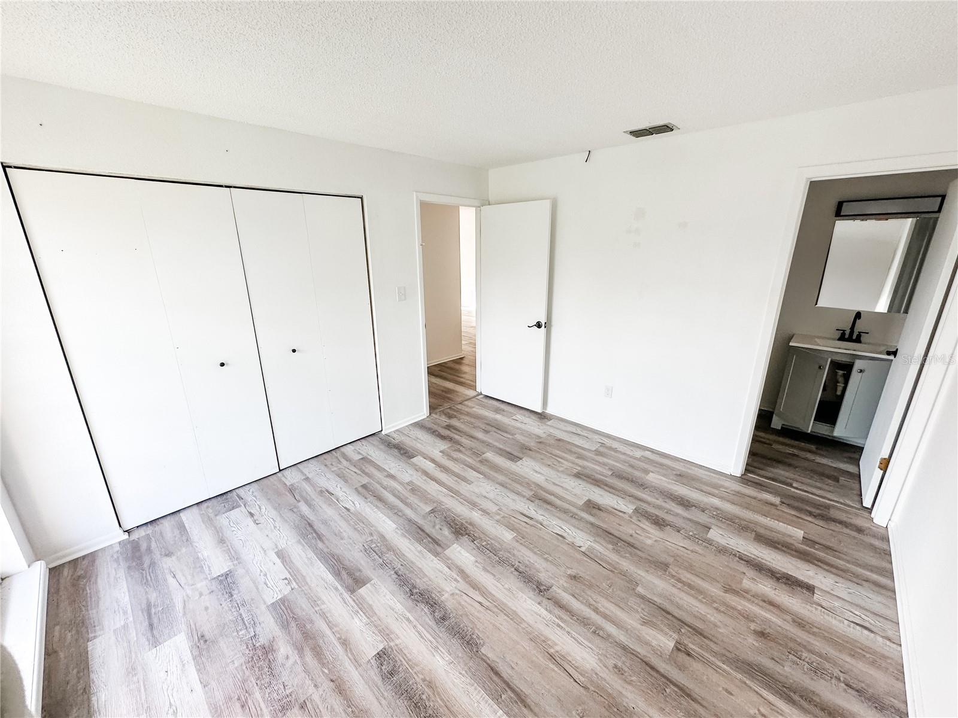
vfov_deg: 85.7
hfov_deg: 102.1
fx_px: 387
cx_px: 479
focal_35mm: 14
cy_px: 359
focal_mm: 2.22
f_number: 2.2
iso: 50
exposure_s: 1/100
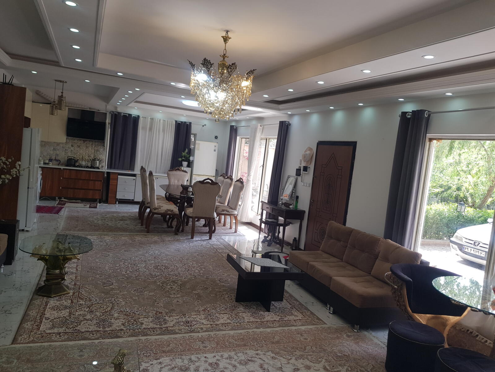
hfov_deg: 67.3
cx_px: 248
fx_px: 372
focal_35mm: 26
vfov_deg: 53.1
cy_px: 186
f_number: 1.7
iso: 50
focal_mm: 4.2
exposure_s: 1/100
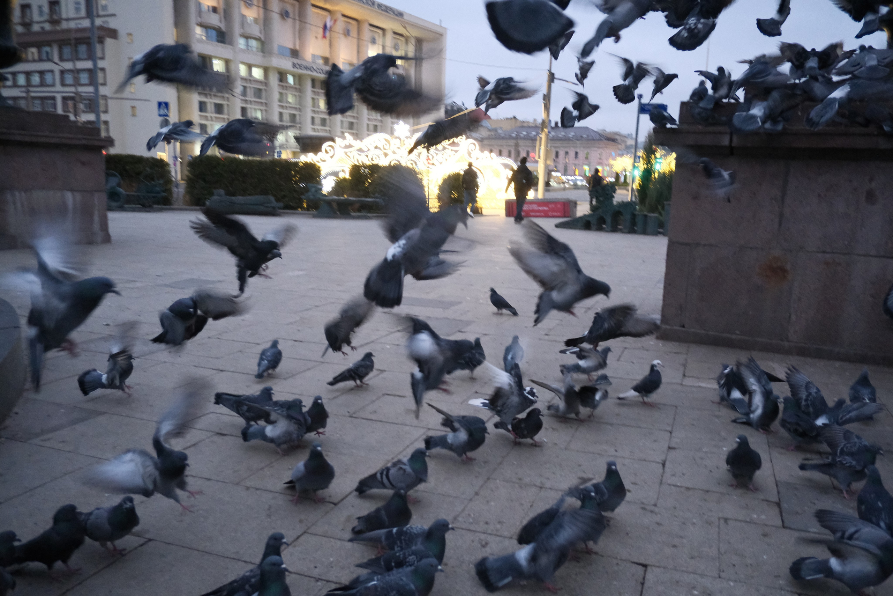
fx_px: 670
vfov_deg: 47.9
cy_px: 298
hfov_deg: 67.4
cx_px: 446
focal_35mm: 27
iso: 6400
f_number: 4
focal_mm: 18
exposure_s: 1/100
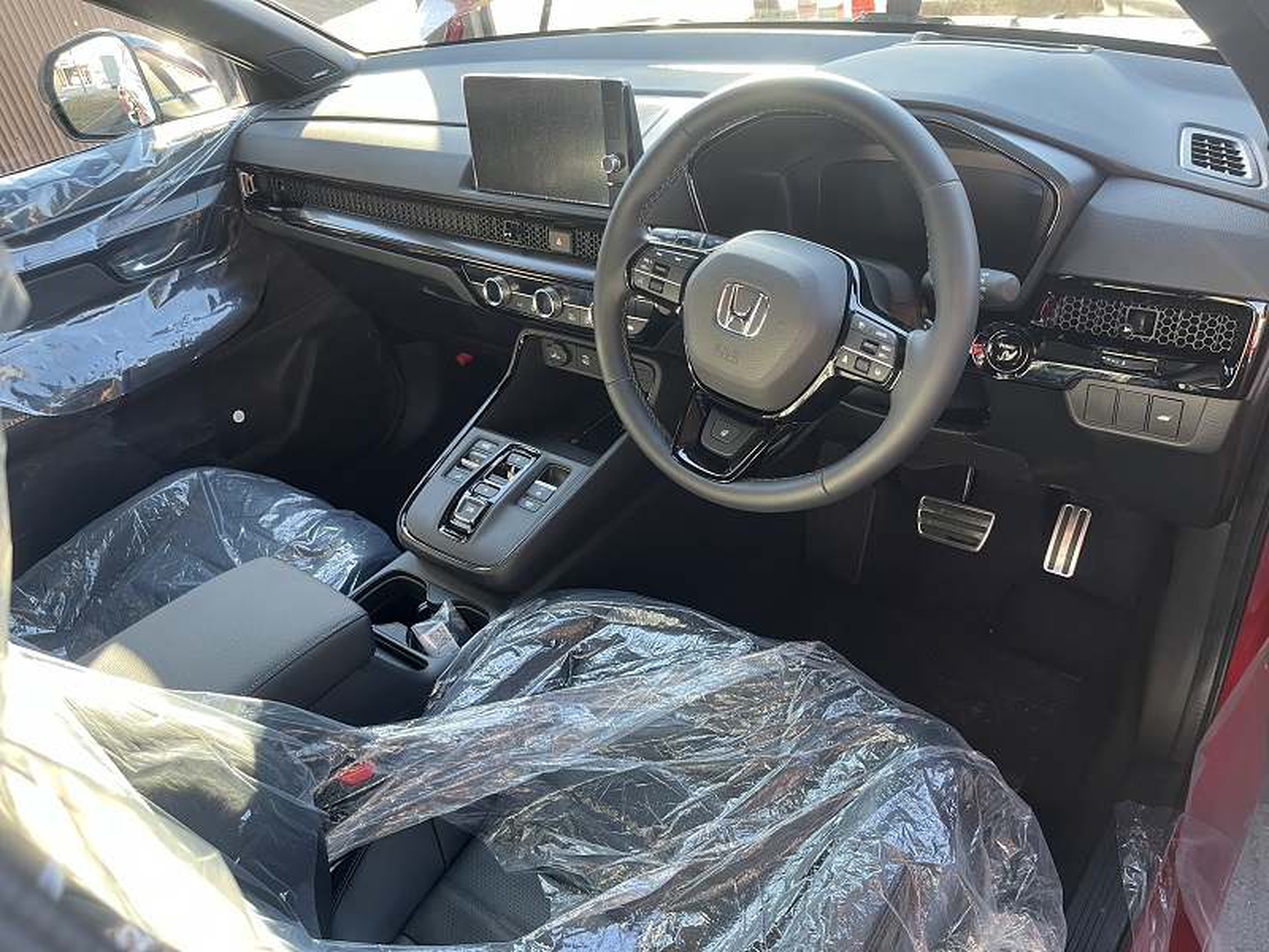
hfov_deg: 67.3
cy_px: 476
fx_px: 953
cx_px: 634
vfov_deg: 53.1
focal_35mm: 26
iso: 125
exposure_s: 1/96
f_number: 1.6
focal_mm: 5.1
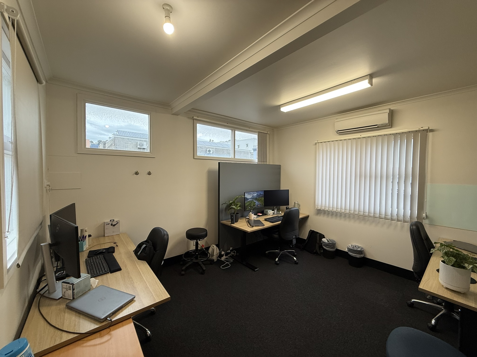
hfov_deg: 102.1
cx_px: 238
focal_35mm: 14
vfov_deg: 85.7
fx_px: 193
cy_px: 178
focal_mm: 2.22
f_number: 2.2
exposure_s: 1/100
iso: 100
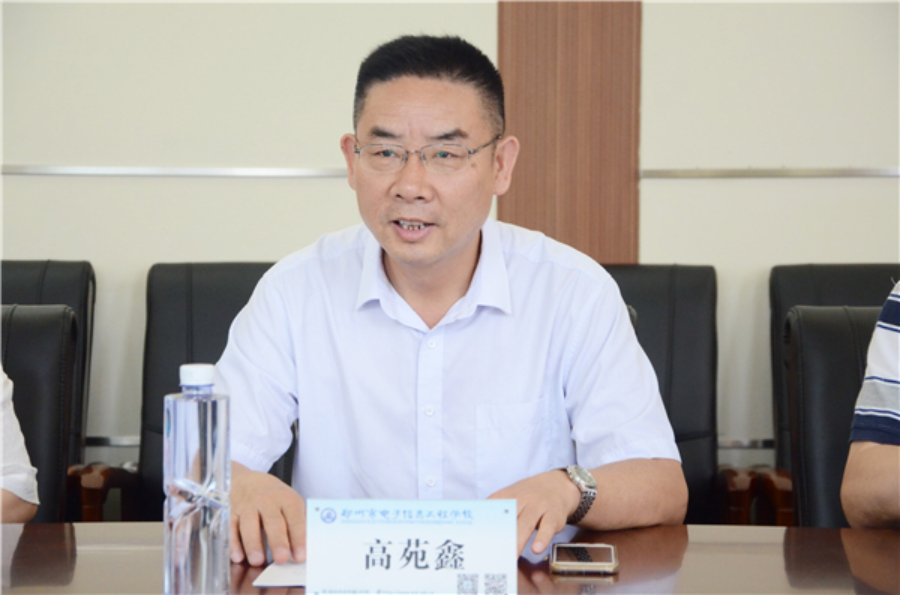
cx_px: 450
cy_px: 298
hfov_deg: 19.5
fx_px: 2619
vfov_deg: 13.0
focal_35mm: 105
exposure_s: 1/125
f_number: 5.3
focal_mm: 70
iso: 2000
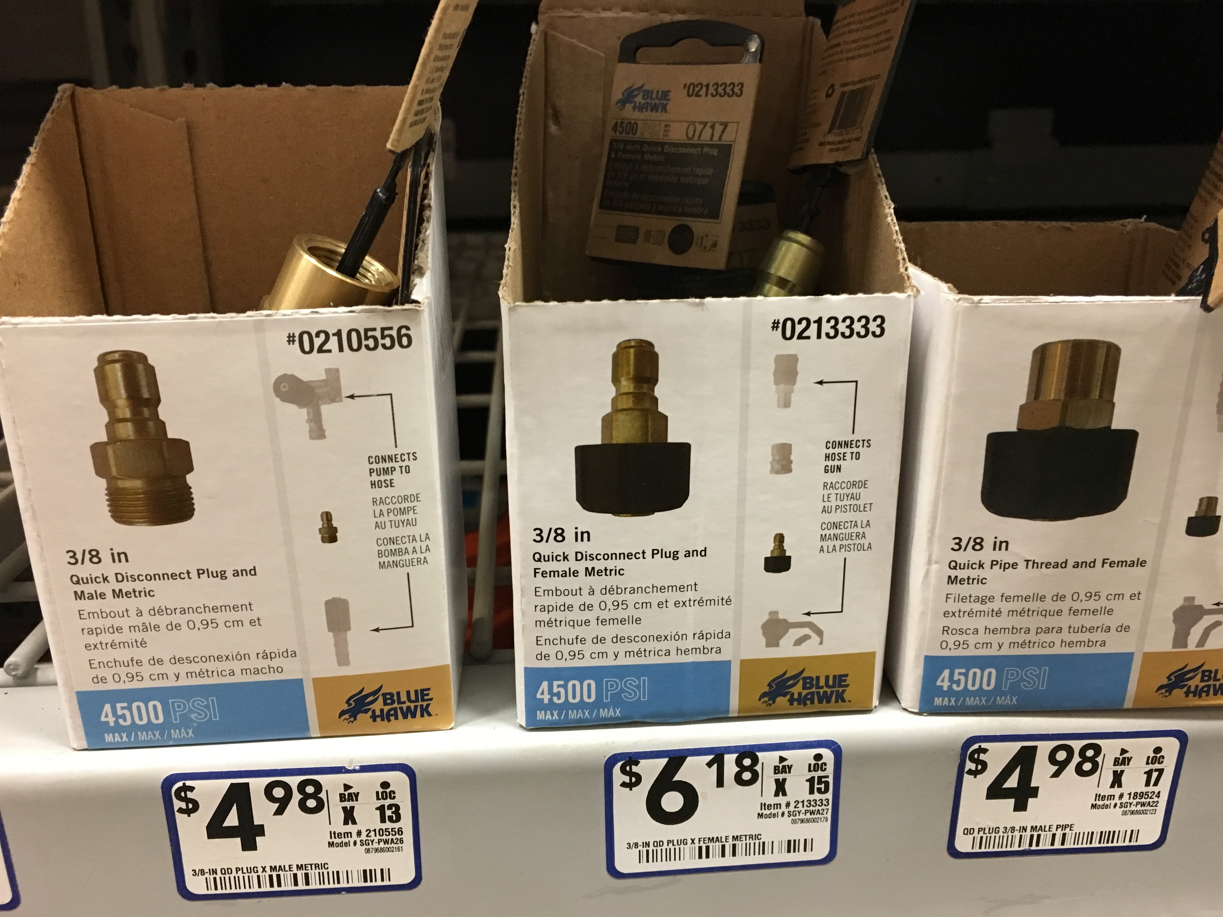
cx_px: 612
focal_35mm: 29
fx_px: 1025
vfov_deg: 48.2
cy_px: 458
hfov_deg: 61.7
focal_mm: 4.15
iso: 200
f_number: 2.2
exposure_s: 1/30
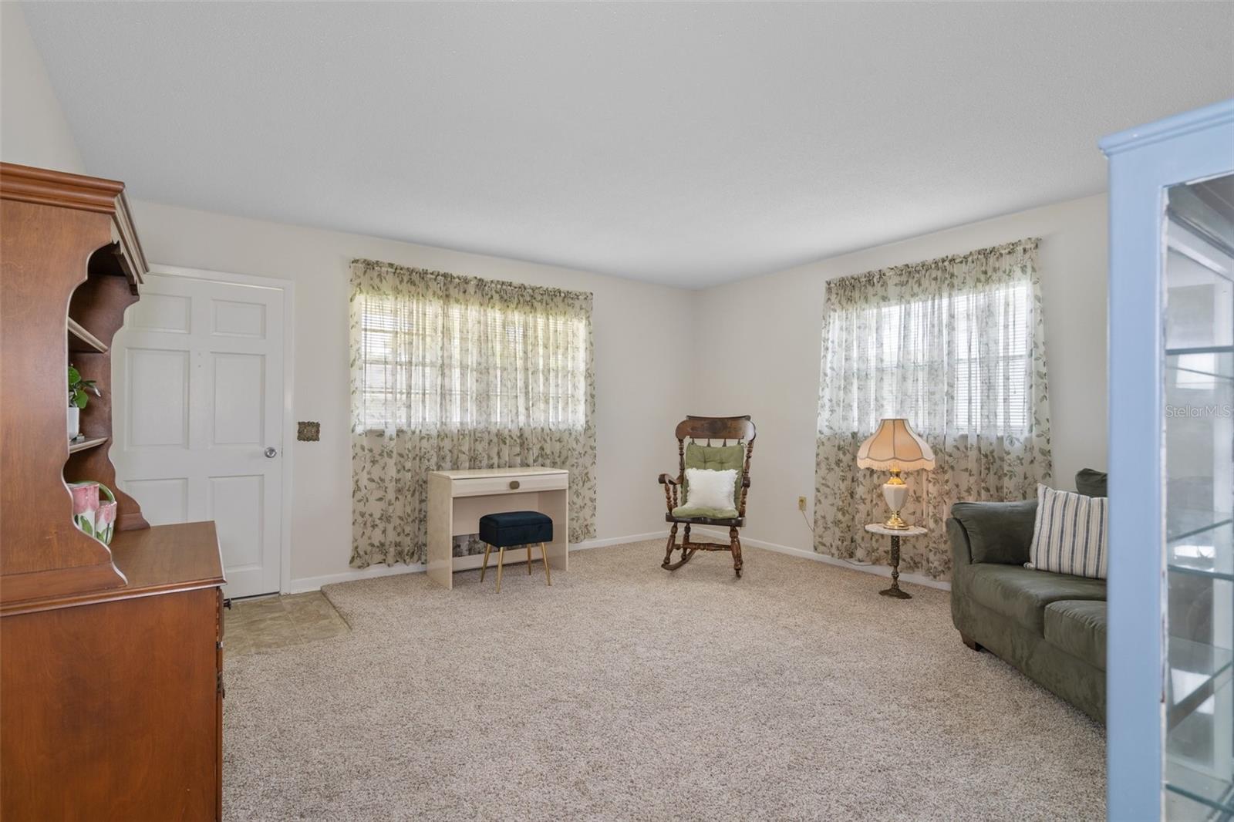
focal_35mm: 17
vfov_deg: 70.4
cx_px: 617
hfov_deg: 93.3
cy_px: 411
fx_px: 583
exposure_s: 2
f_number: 8
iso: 320
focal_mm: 17
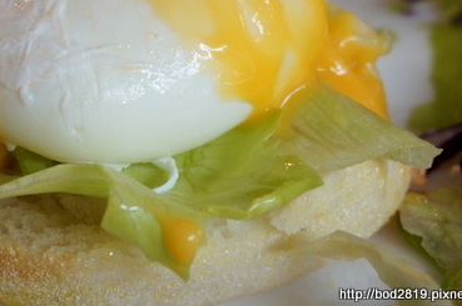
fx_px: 1333
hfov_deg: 19.6
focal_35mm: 104
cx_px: 141
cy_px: 53
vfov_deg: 13.1
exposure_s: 1/80
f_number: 5.6
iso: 320
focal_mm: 40
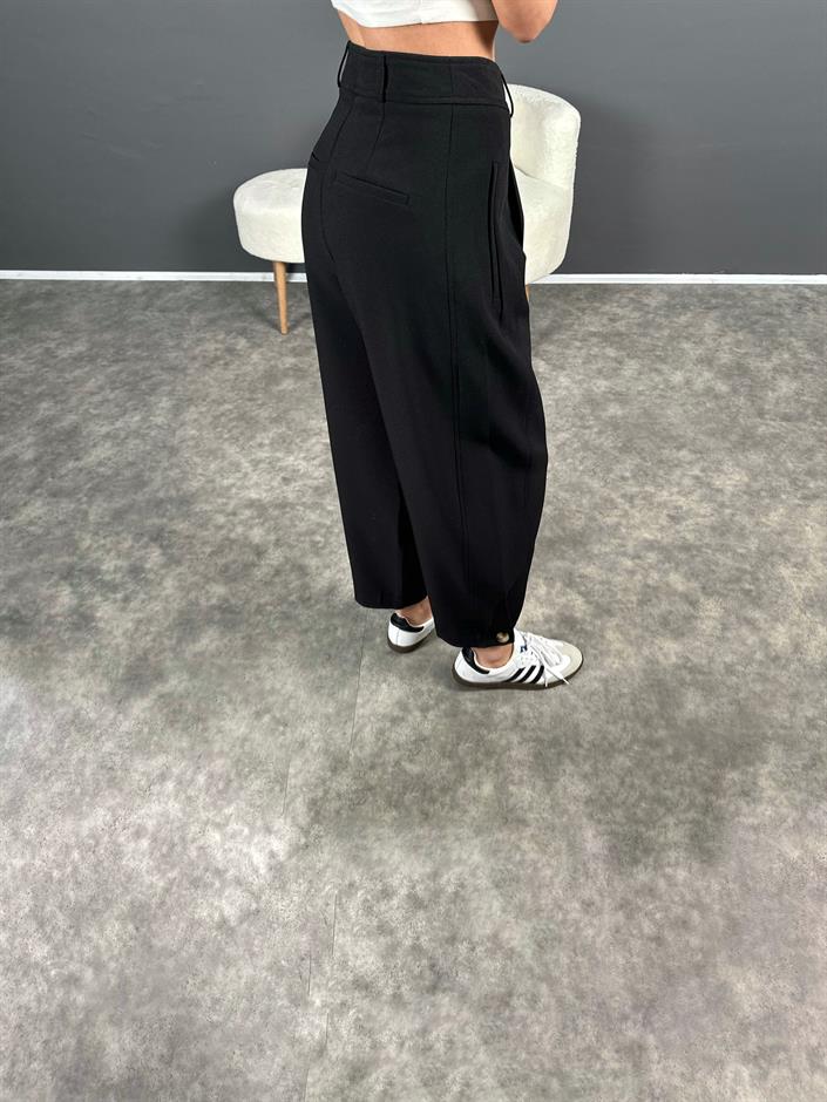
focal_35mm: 24
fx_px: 765
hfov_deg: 56.8
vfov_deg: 71.6
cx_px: 414
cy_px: 551
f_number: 1.78
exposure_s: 1/121
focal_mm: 6.86
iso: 200
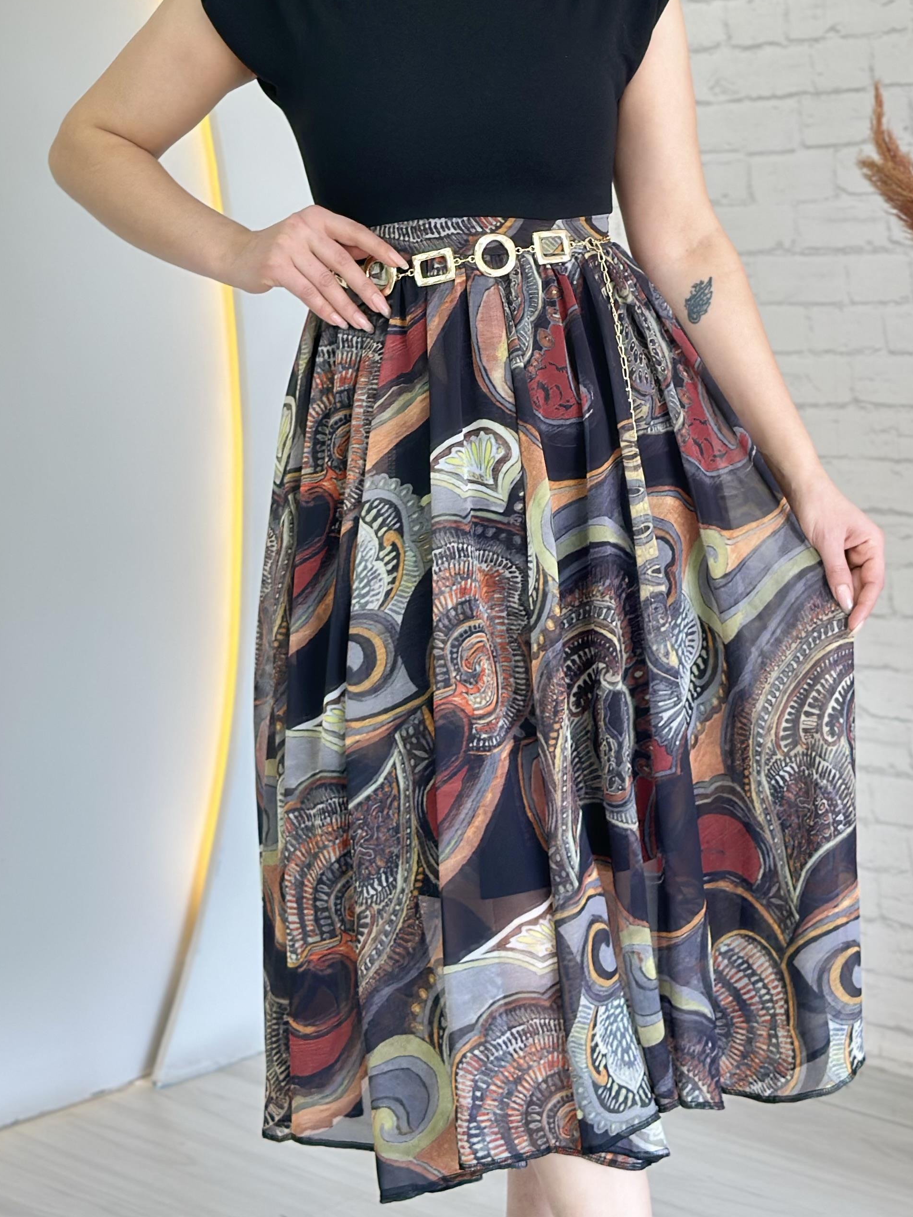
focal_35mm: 76
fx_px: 2673
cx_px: 544
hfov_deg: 19.4
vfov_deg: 25.5
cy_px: 377
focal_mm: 6.86
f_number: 1.78
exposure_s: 1/100
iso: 80
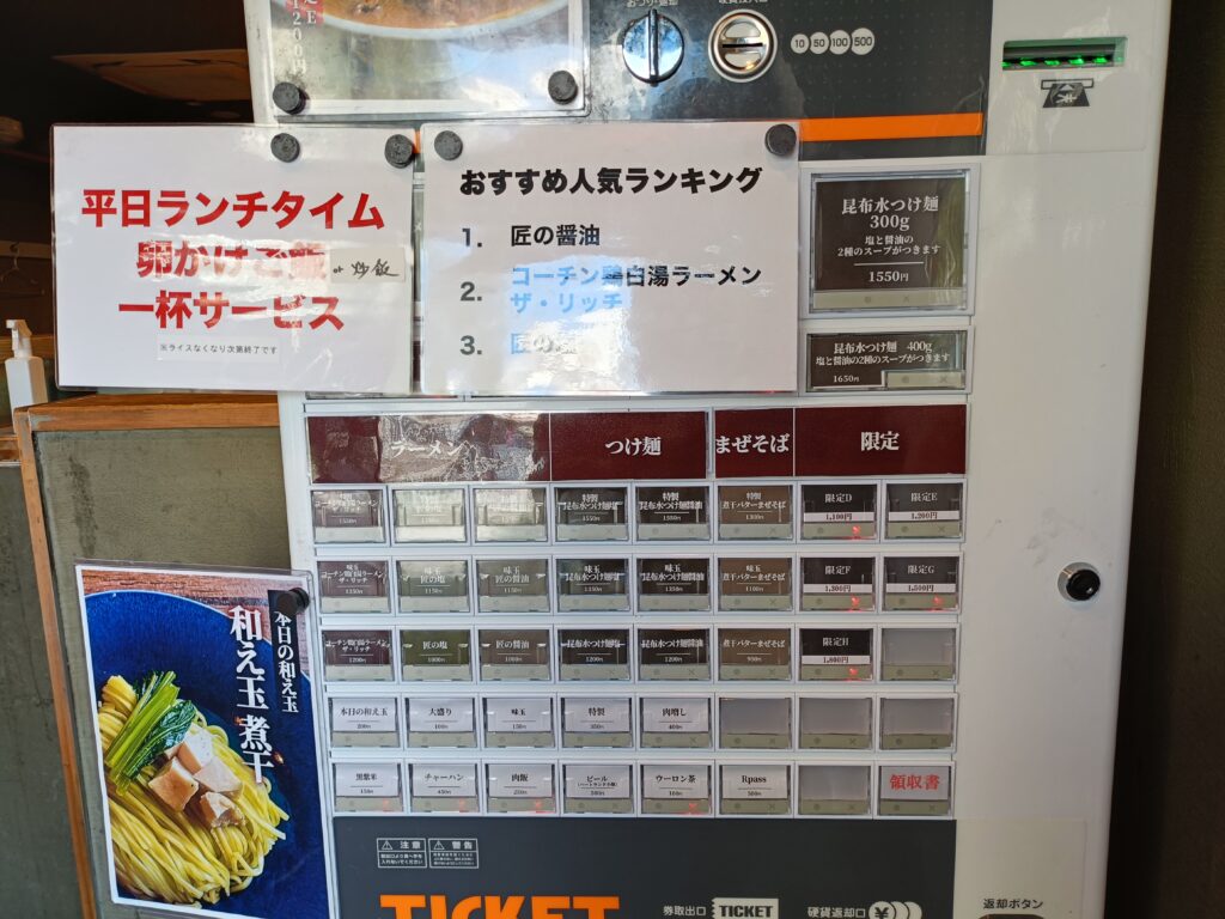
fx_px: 885
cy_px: 460
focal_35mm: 25
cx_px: 612
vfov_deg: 54.9
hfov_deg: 69.4
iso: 160
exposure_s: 1/60
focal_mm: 4.7
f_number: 1.7
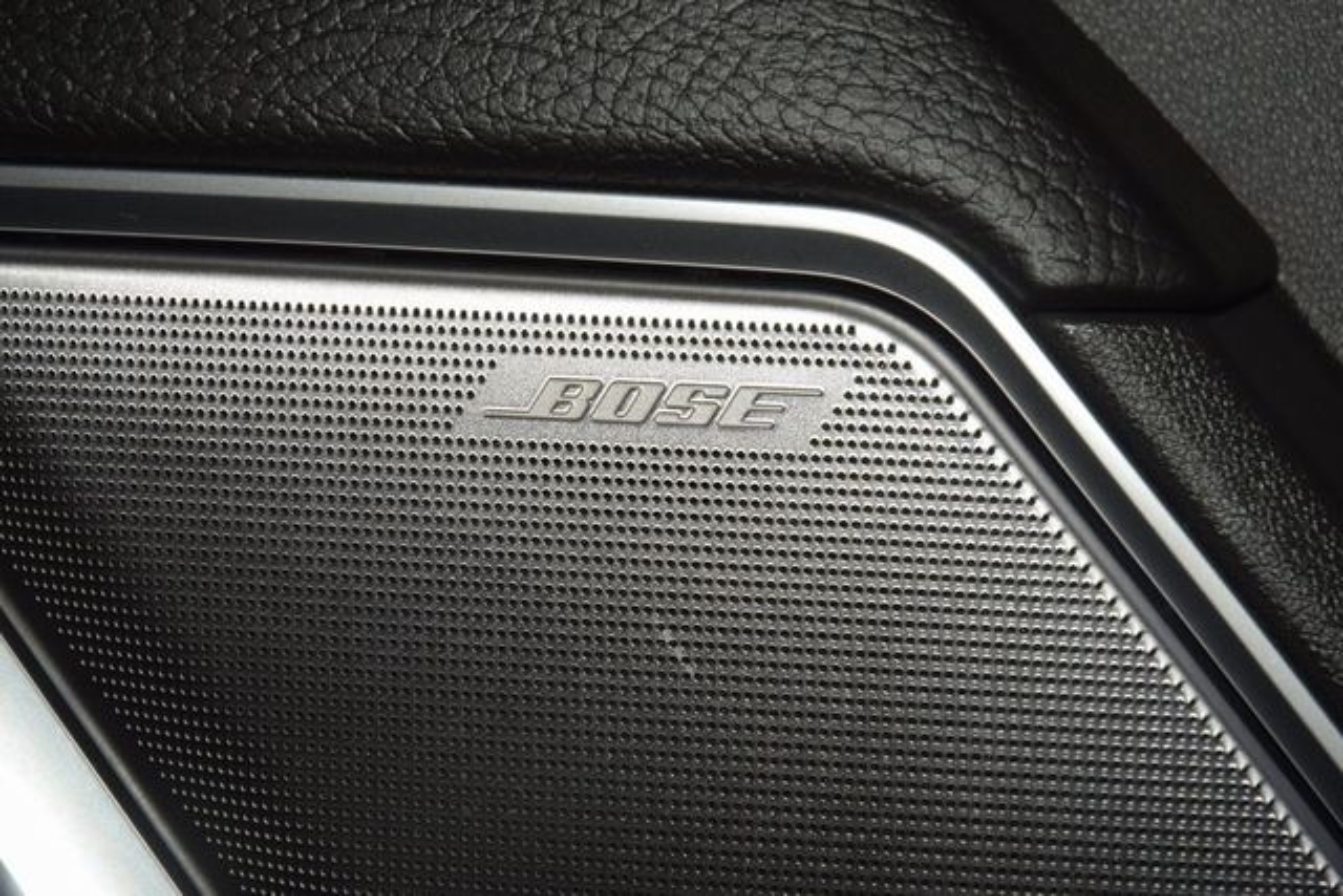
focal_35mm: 105
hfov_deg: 19.5
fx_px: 3918
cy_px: 448
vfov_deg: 13.0
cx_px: 672
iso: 100
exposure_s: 1/125
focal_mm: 70
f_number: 8
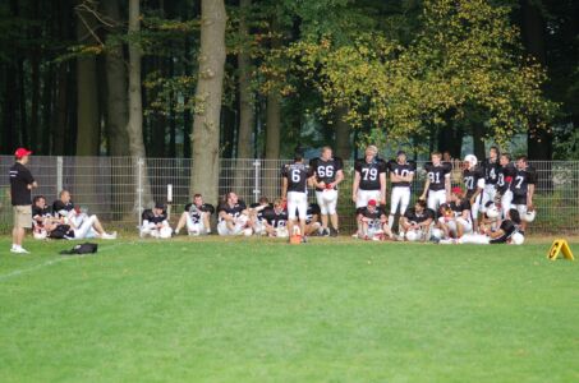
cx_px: 290
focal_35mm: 129
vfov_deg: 10.6
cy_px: 192
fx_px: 2070
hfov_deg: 15.9
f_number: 4
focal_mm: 86
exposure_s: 1/500
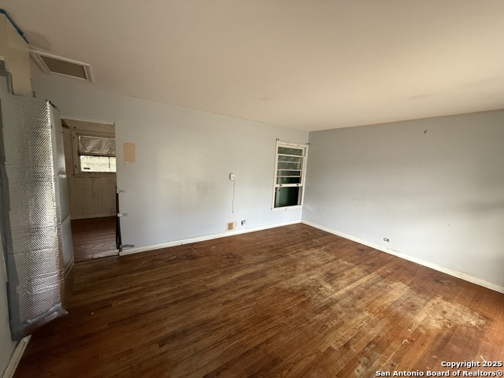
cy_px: 189
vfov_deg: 85.7
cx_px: 252
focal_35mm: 14
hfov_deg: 102.1
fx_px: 204
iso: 320
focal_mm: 2.22
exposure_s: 1/60
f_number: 2.2
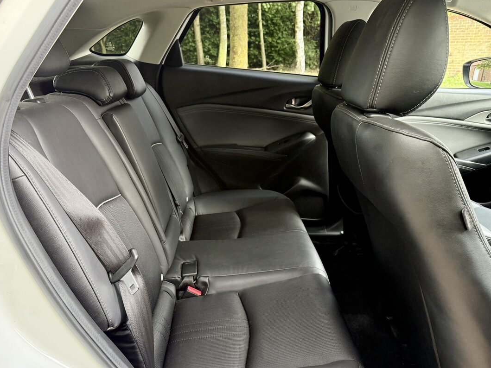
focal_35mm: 29
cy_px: 198
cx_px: 218
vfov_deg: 48.2
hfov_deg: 61.5
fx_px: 411
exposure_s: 1/111
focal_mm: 6.76
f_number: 1.78
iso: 200
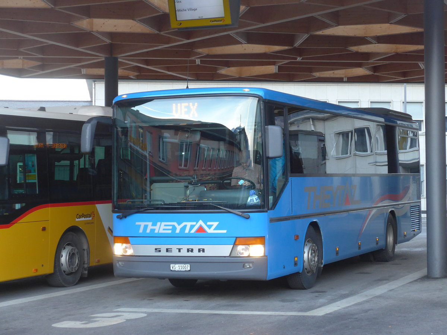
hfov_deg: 22.8
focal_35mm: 86
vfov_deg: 17.2
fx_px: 1111
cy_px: 168
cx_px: 224
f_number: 4.5
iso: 400
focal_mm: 17
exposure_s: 1/60
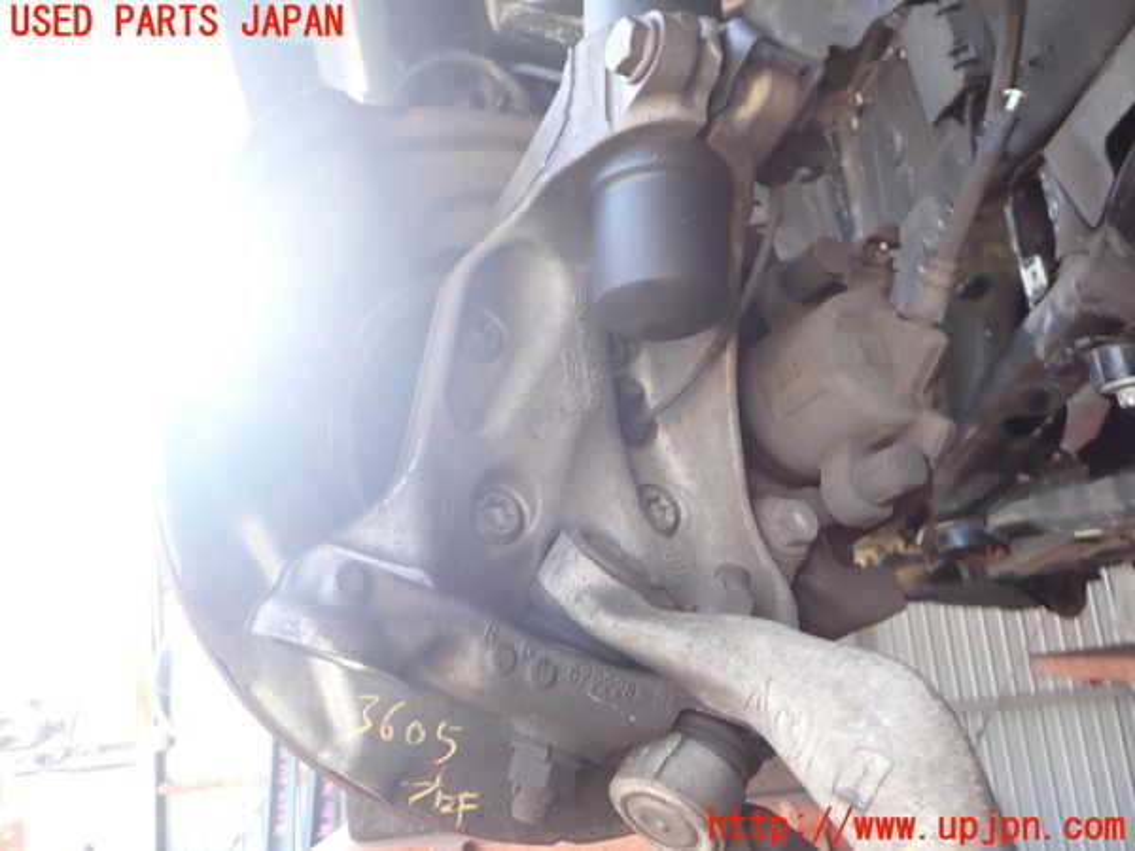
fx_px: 984
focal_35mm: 30
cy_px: 426
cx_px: 568
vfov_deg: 46.8
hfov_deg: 60.0
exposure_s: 1/60
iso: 160
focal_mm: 5.4
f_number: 2.3
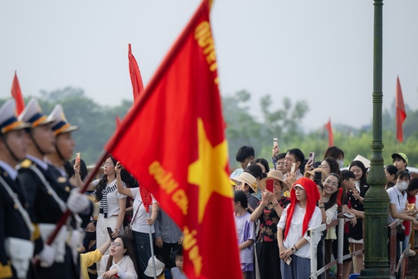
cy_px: 166
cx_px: 195
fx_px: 2287
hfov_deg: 10.4
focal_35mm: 197
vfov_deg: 7.0
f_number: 2.8
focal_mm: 155
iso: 250
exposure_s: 1/1000
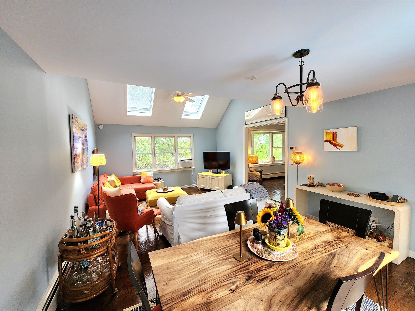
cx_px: 208
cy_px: 156
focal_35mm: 13
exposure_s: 1/60.2
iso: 160
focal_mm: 2.2
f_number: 2.2
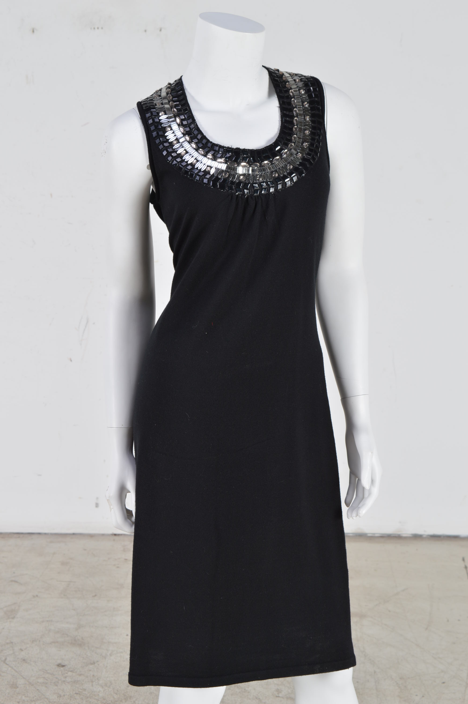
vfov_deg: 28.1
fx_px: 1406
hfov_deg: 18.9
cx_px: 234
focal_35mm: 72
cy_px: 352
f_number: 9
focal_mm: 48
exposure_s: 1/125
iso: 100
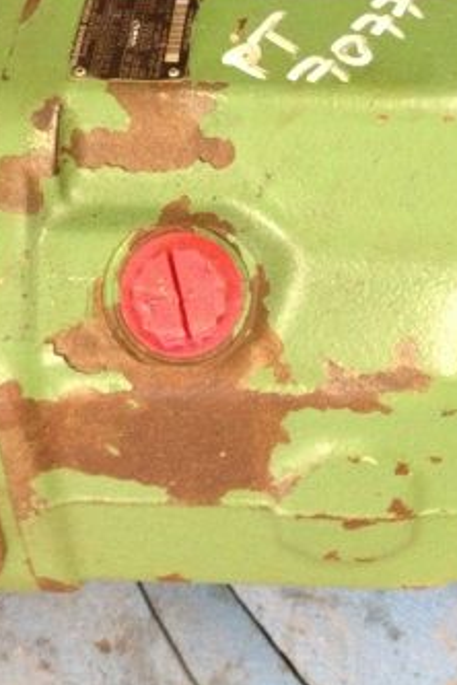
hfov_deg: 19.4
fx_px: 1333
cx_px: 282
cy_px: 212
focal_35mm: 70
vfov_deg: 28.6
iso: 500
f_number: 2.4
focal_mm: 4.28
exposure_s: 1/15
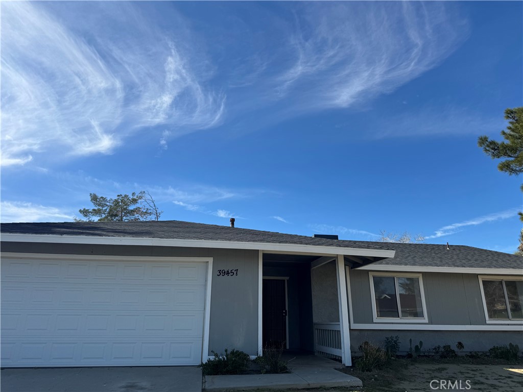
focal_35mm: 24
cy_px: 196
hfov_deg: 71.6
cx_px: 262
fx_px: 363
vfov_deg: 56.8
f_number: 1.78
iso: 80
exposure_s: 1/4950
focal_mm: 6.76
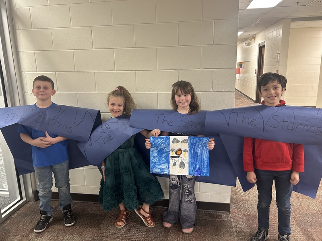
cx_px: 161
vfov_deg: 53.1
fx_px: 242
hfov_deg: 67.3
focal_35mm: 26
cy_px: 120
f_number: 1.5
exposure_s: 1/60
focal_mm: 5.7
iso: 200
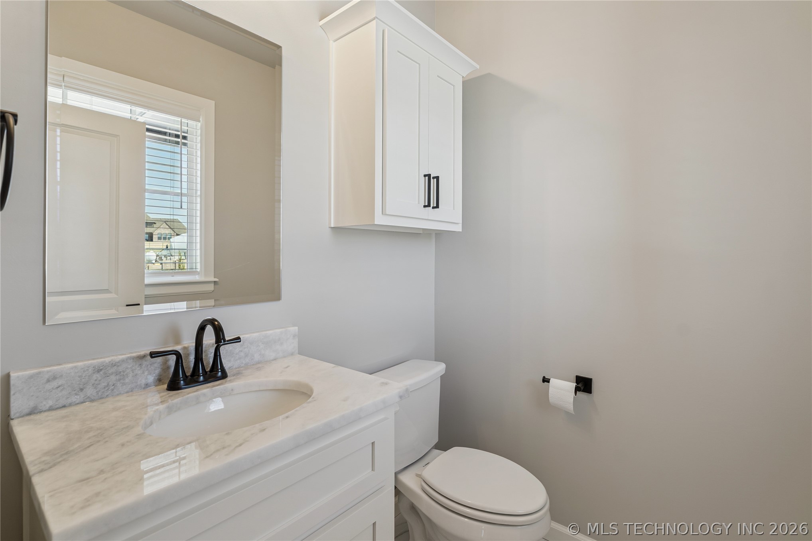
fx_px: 361
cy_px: 270
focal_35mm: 16
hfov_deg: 96.7
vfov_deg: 73.7
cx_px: 406
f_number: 5.6
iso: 200
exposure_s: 1/60
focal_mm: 16
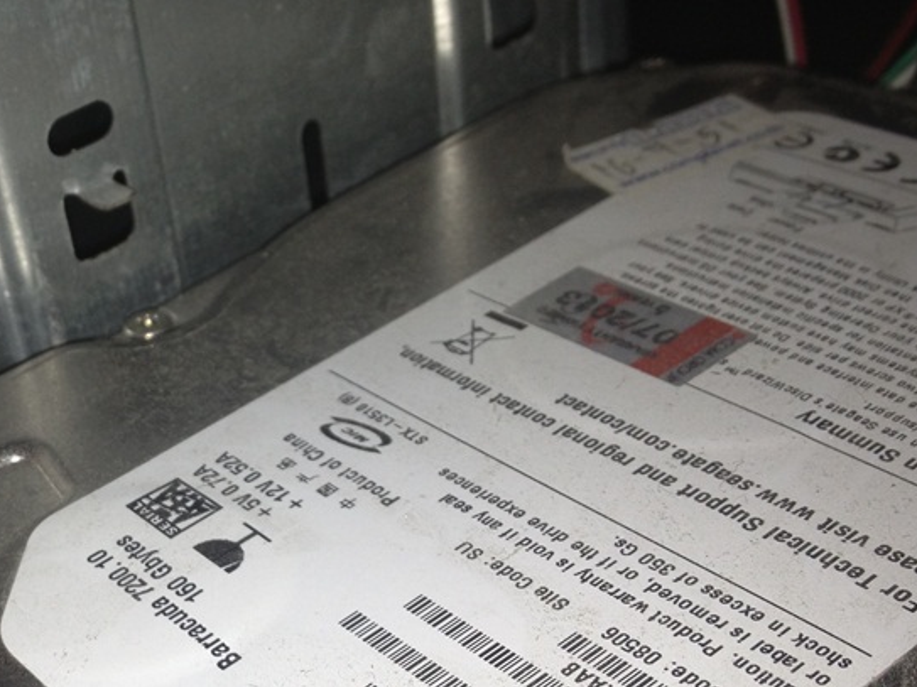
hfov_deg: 28.5
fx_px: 1748
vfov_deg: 22.1
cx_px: 138
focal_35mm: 66
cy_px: 473
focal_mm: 4.28
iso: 50
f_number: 2.4
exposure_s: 1/99
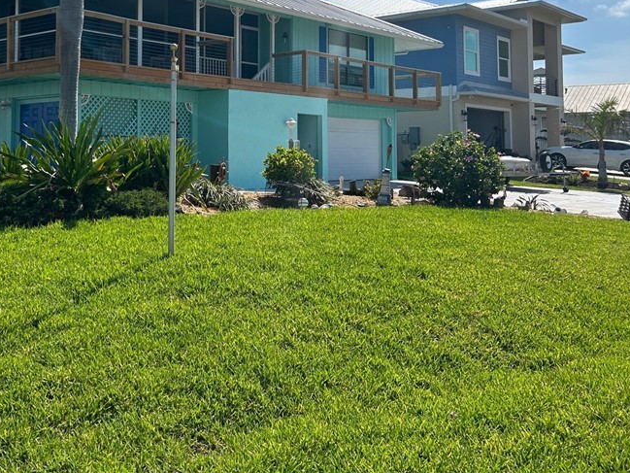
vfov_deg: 34.2
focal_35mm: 41
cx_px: 160
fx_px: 746
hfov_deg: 44.3
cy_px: 101
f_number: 1.5
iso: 50
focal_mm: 5.7
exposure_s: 1/6993
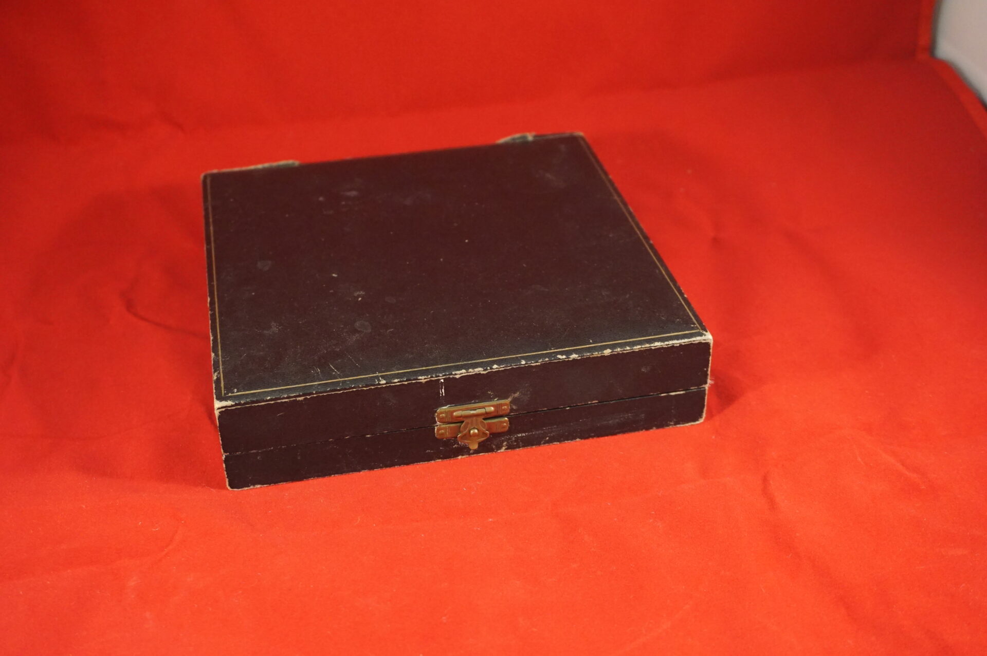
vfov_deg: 28.9
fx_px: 1274
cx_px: 494
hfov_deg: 42.4
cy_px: 328
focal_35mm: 46
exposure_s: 1/80
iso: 3200
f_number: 5
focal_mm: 31
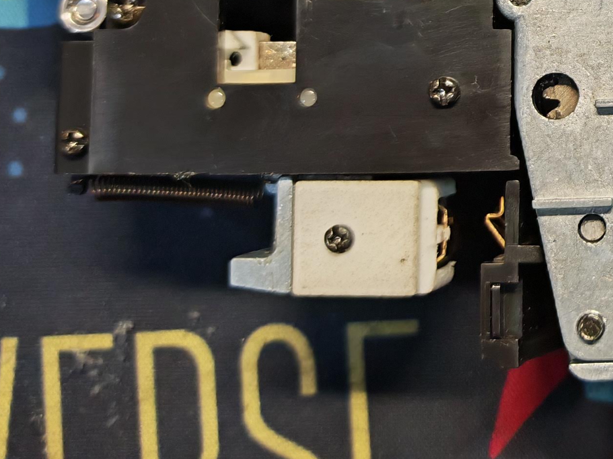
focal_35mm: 78
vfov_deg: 18.0
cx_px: 795
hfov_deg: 22.4
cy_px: -76
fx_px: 1381
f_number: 2
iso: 400
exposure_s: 1/190
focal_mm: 6.83
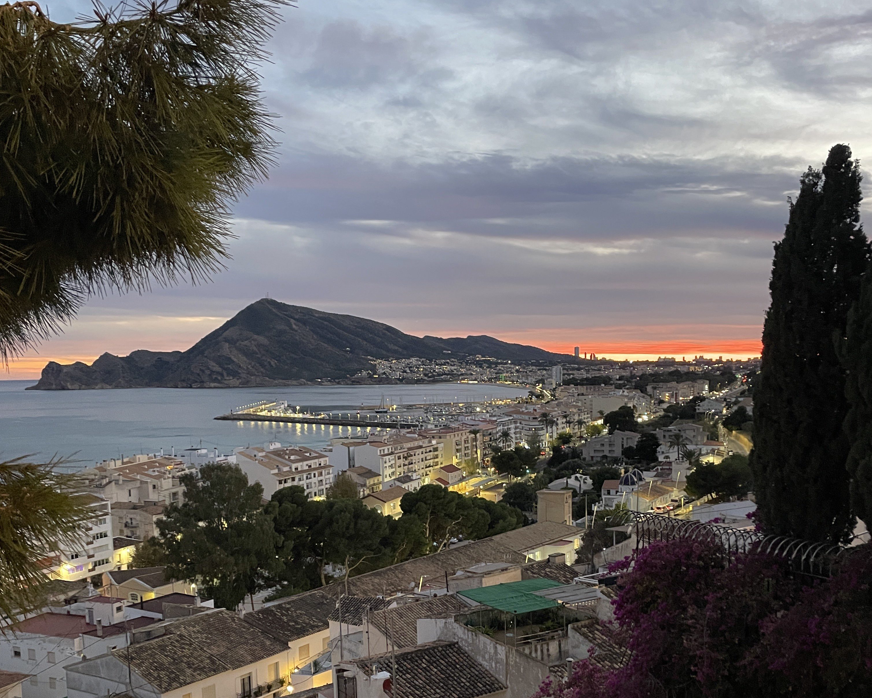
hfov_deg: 52.8
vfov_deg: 42.5
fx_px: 877
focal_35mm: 34
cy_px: 492
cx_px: 437
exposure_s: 1/33
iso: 640
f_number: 1.6
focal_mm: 4.2
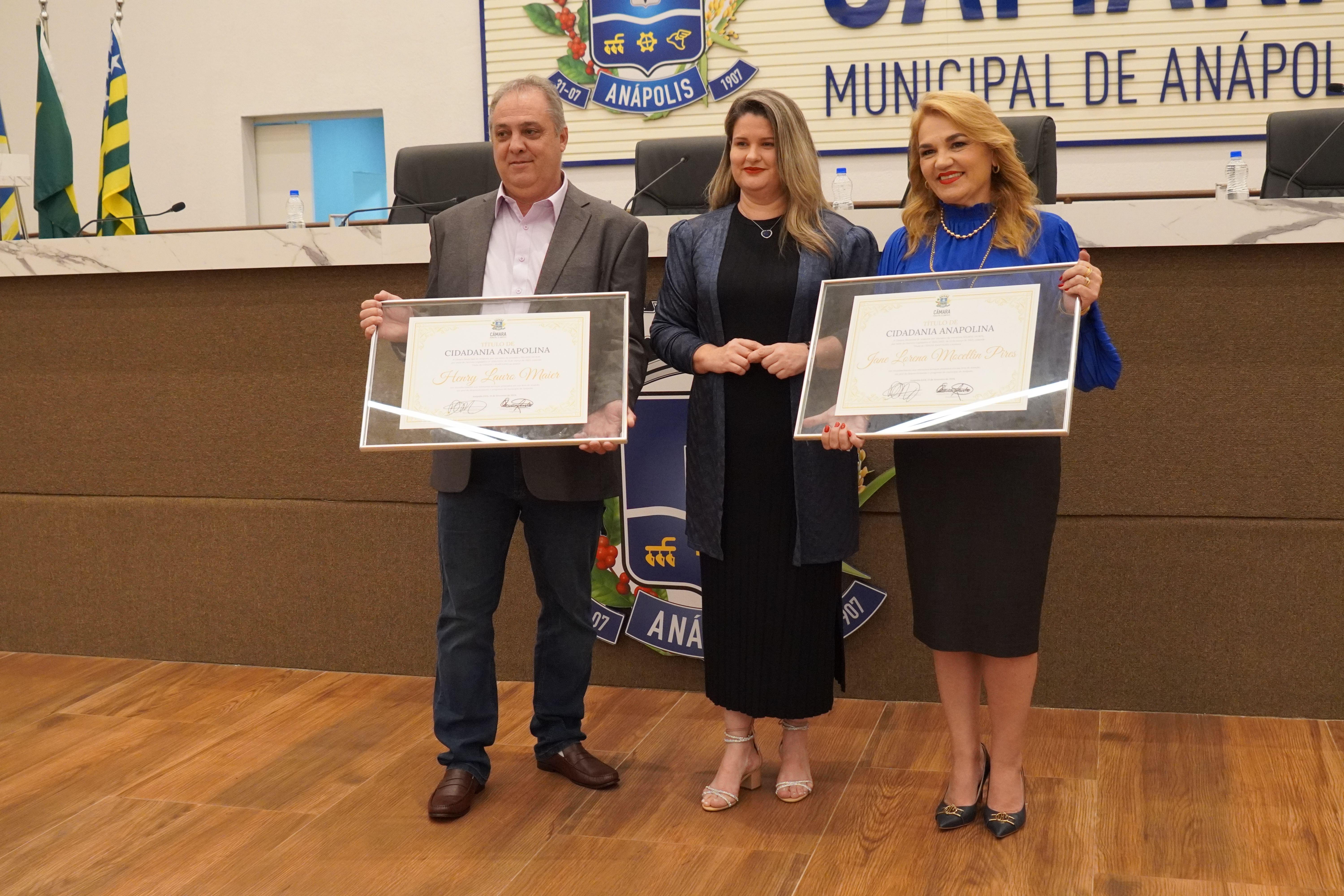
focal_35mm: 40
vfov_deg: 33.0
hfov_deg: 47.9
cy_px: 448
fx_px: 1512
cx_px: 672
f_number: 4
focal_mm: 27
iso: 3200
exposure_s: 1/160
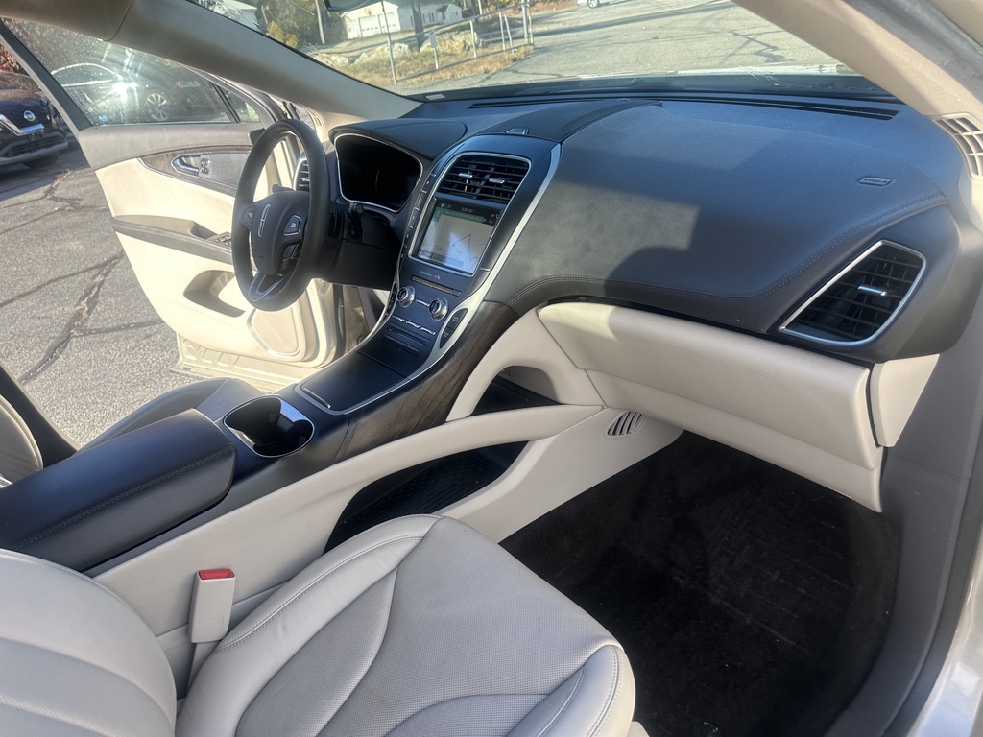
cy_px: 368
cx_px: 492
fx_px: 682
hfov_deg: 71.6
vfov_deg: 56.8
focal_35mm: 24
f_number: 1.78
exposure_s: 1/659
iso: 80
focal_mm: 6.86
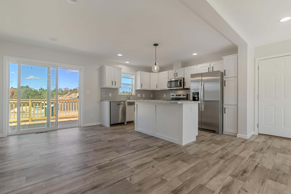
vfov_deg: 73.7
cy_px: 97
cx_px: 146
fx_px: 129
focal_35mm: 16
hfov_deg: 96.7
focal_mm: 16
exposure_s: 1/250
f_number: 8
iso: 800
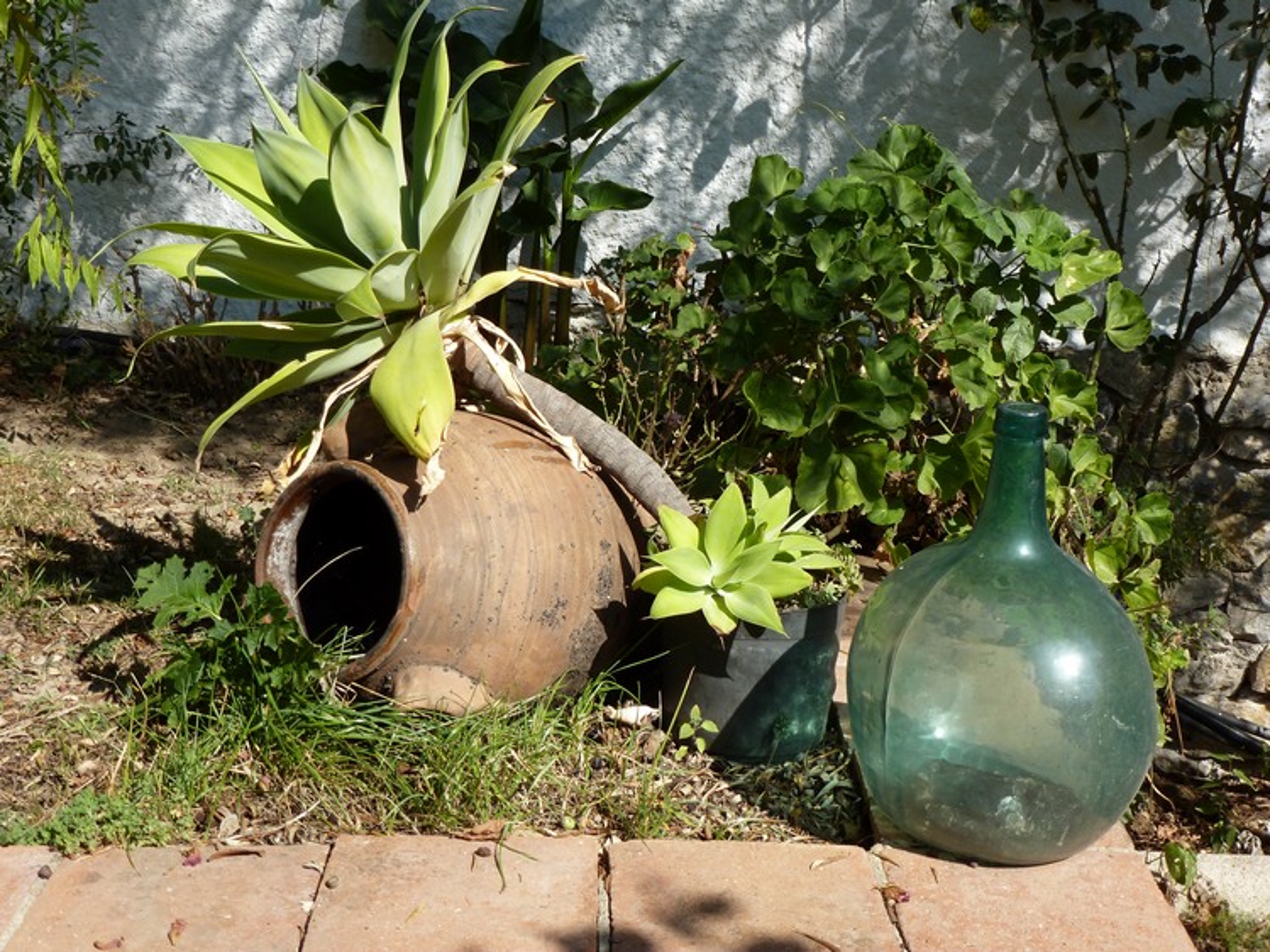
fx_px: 1797
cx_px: 635
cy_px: 476
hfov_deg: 38.9
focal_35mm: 49
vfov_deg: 29.7
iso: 100
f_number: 4.1
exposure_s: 1/320
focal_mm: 8.7
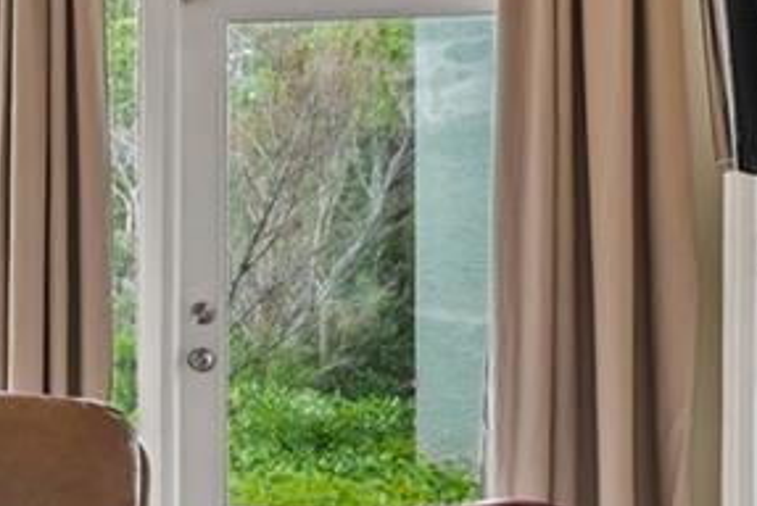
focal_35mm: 117
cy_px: 254
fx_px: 2463
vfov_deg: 11.7
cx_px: -1121
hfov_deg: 12.9
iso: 250
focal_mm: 21
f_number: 8
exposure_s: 1/3
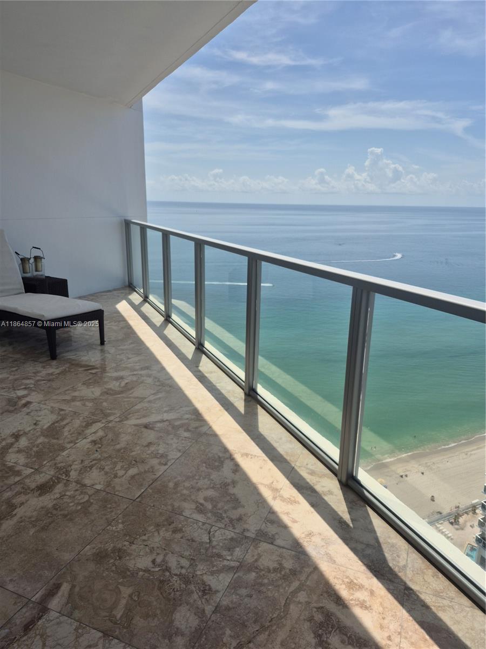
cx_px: 243
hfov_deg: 58.9
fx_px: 431
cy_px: 324
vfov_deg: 73.9
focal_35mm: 23
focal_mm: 5.4
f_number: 1.8
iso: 25
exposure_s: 1/2984
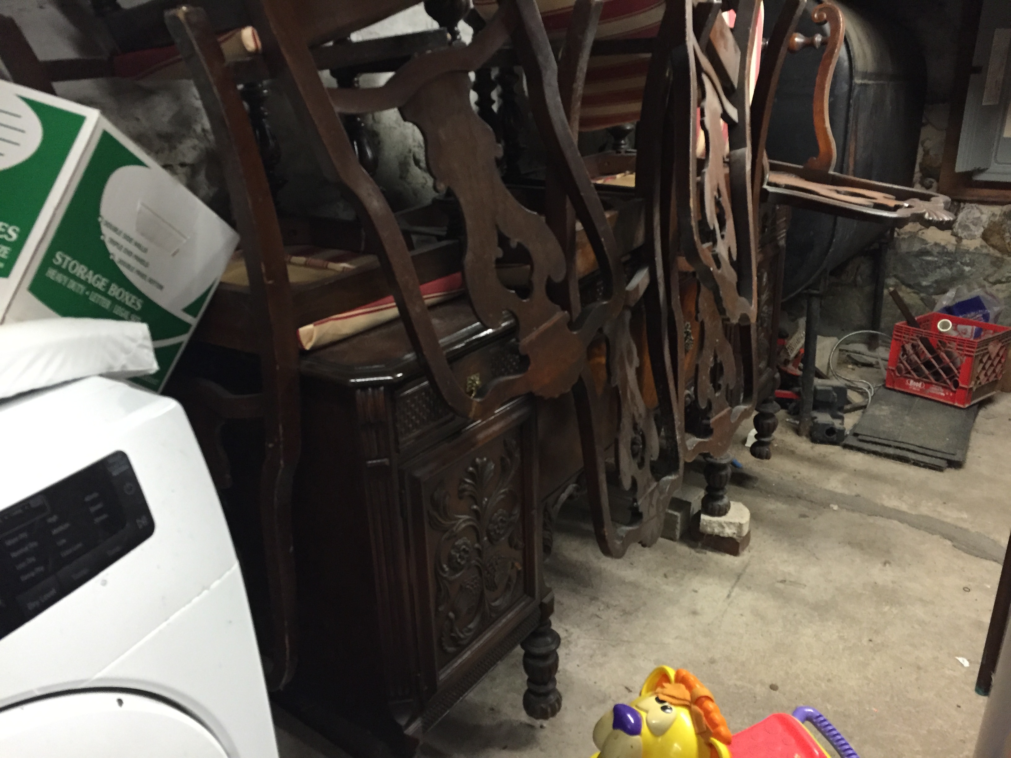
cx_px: 506
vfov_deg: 48.2
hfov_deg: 61.7
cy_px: 379
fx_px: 847
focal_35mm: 29
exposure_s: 1/20
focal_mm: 4.15
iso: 250
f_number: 2.2
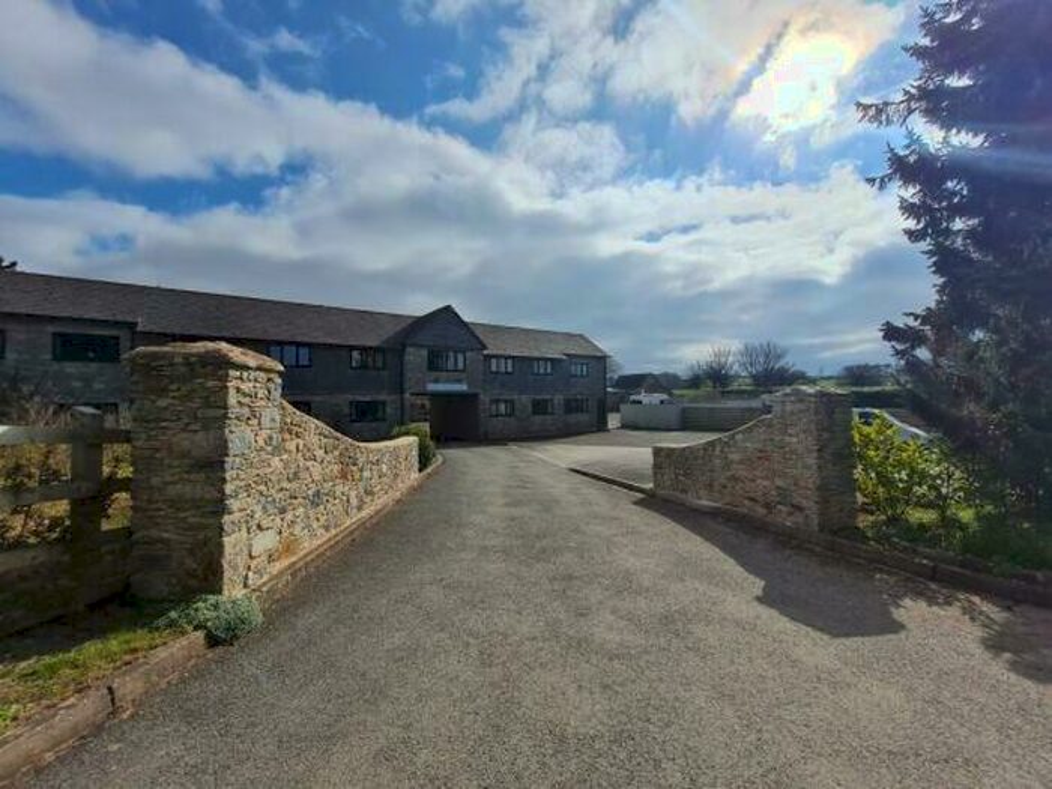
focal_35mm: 13
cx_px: 526
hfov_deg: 106.2
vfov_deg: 89.9
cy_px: 394
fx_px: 395
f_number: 2.2
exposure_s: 1/4384
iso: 50
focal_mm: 1.74
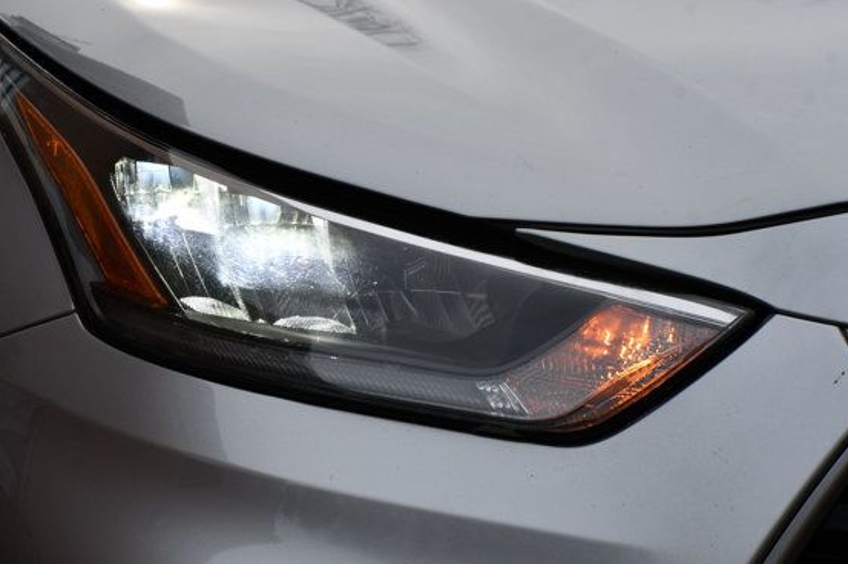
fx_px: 3272
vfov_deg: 9.9
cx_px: 365
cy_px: 301
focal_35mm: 139
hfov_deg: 14.8
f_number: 8
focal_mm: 80
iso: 110
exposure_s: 1/250
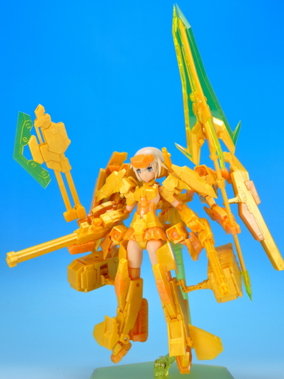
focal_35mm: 50
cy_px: 190
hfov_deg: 29.1
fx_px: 547
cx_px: 142
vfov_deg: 38.2
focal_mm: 10.7
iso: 80
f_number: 7.1
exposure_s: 1
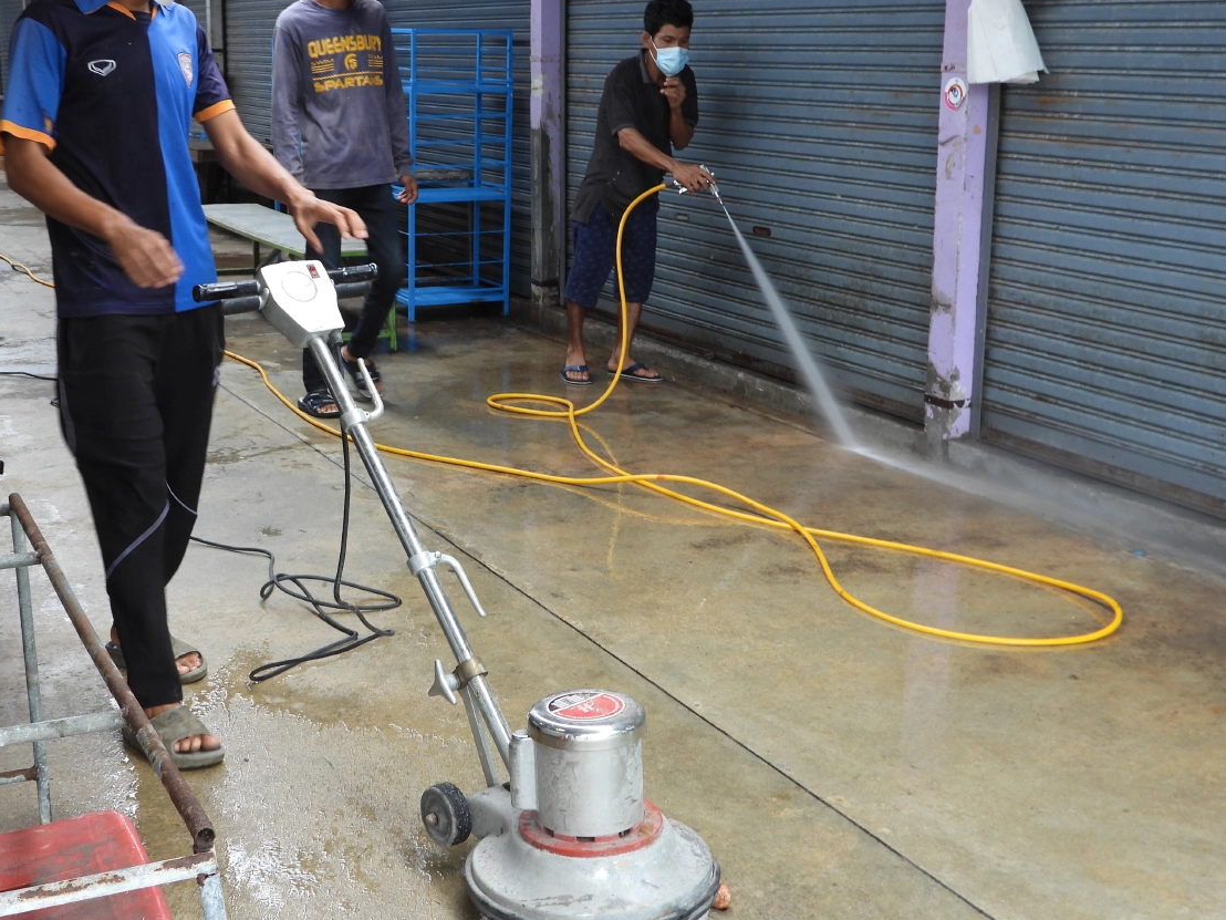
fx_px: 1700
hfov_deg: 39.5
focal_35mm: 48
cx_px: 480
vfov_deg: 30.3
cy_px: 441
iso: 100
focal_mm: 6.8
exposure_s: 1/40
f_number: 3.2
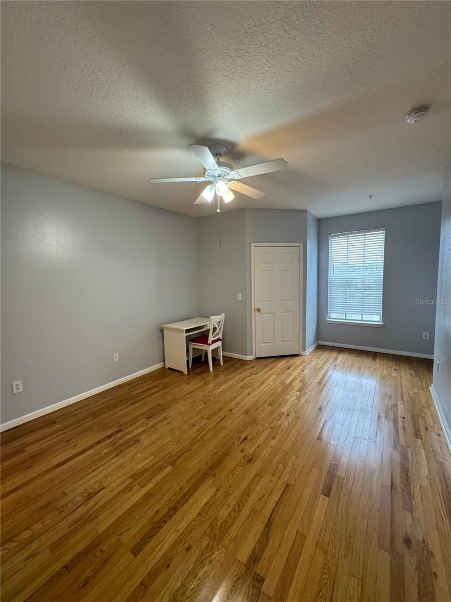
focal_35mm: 14
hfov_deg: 85.7
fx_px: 243
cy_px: 301
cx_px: 226
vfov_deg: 102.1
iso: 320
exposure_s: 1/120
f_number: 2.2
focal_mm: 2.22
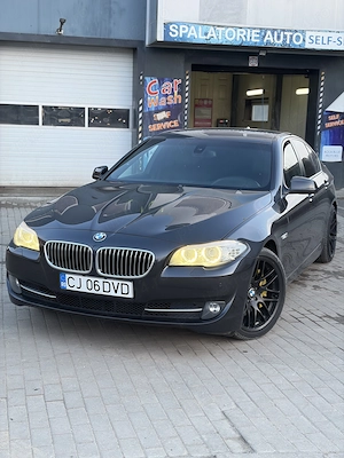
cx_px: 172
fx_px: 689
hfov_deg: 28.0
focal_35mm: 52
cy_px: 229
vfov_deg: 36.8
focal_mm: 5.96
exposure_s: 1/126
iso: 125
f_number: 1.6
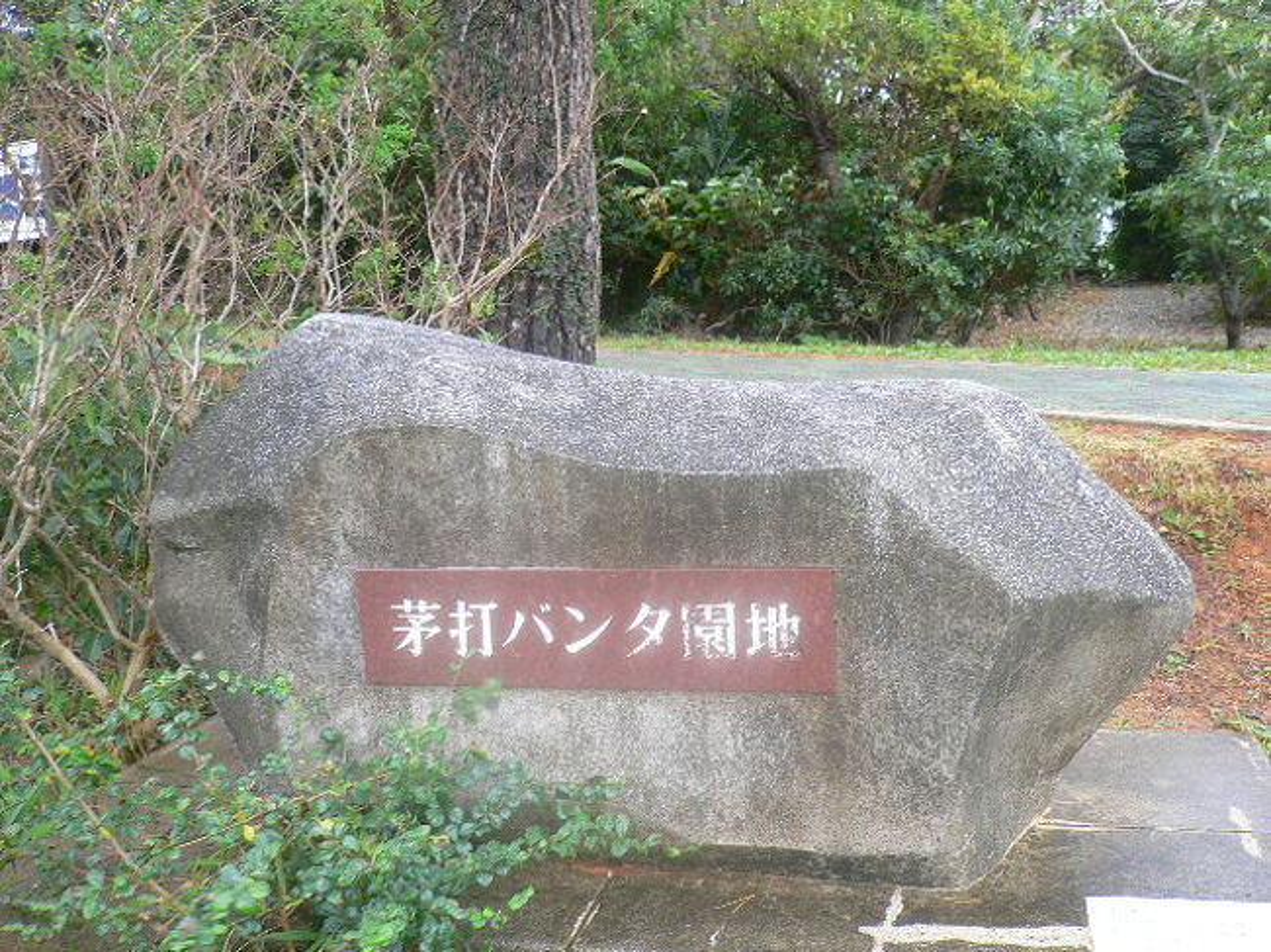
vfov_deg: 40.7
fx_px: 1285
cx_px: 636
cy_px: 476
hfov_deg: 52.6
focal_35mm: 35
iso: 100
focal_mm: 5.8
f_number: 2.8
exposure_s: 1/40
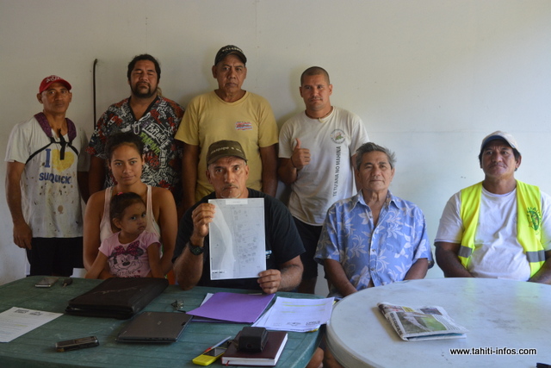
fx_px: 574
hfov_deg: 51.3
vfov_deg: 35.5
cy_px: 184
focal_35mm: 38
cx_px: 276
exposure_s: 1/125
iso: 1000
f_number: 5.6
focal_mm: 25
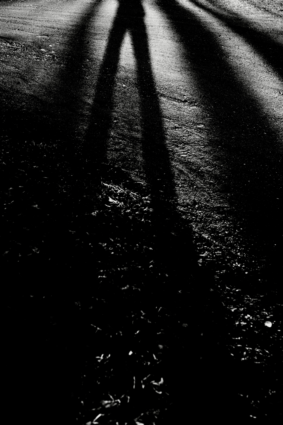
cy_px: 212
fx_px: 625
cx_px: 142
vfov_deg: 37.5
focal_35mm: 53
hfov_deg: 25.5
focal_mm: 35
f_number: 5.6
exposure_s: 1/58
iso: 125
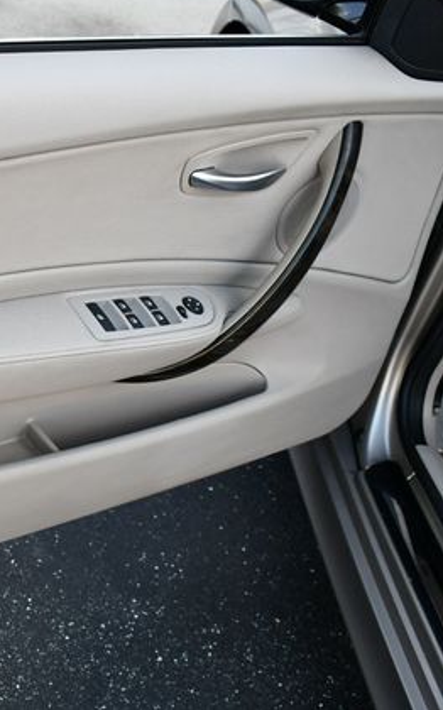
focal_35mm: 56
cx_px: -69
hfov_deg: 21.7
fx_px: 1083
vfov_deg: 36.3
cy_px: 350
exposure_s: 1/250
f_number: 4
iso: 400
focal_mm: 18
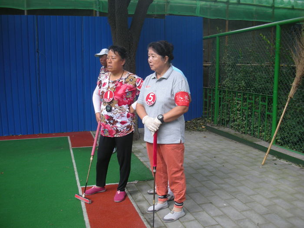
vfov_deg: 40.7
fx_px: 307
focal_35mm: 35
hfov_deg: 52.6
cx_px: 152
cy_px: 114
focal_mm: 5.8
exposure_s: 1/42
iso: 50
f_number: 2.8
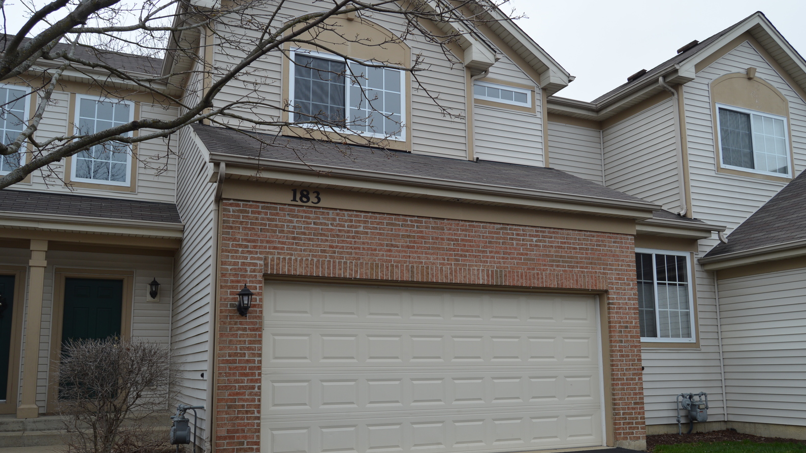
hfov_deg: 63.4
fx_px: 652
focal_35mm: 31
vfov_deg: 38.2
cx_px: 409
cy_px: 263
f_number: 7.1
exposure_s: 1/200
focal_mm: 19
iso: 100
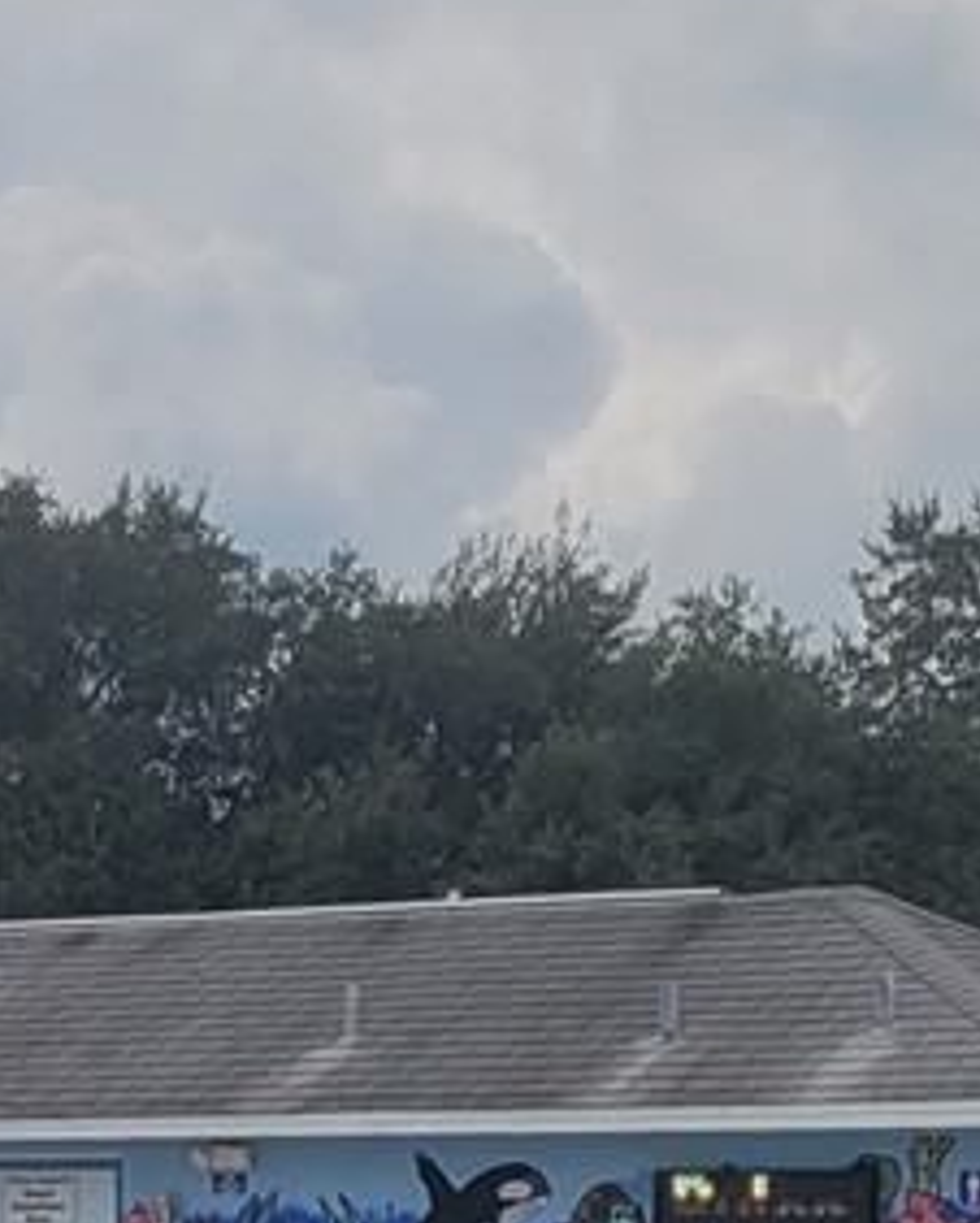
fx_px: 5215
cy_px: 1436
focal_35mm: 144
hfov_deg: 10.2
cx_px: -737
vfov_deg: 13.1
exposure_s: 1/1839
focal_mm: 5.4
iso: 40
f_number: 1.8
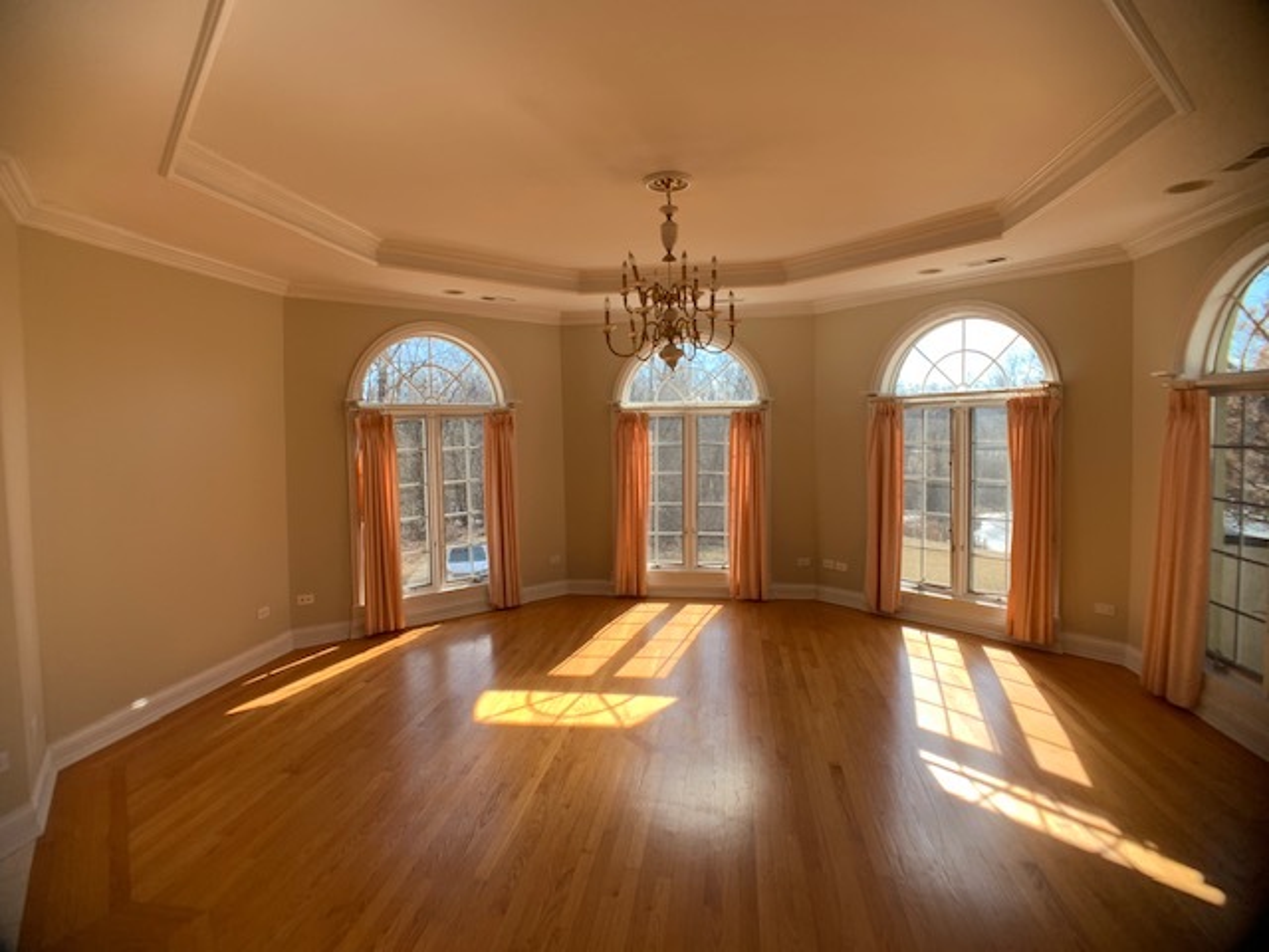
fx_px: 953
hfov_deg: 67.3
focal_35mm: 26
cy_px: 476
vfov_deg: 53.1
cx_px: 634
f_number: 1.8
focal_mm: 4.25
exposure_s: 1/215
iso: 25
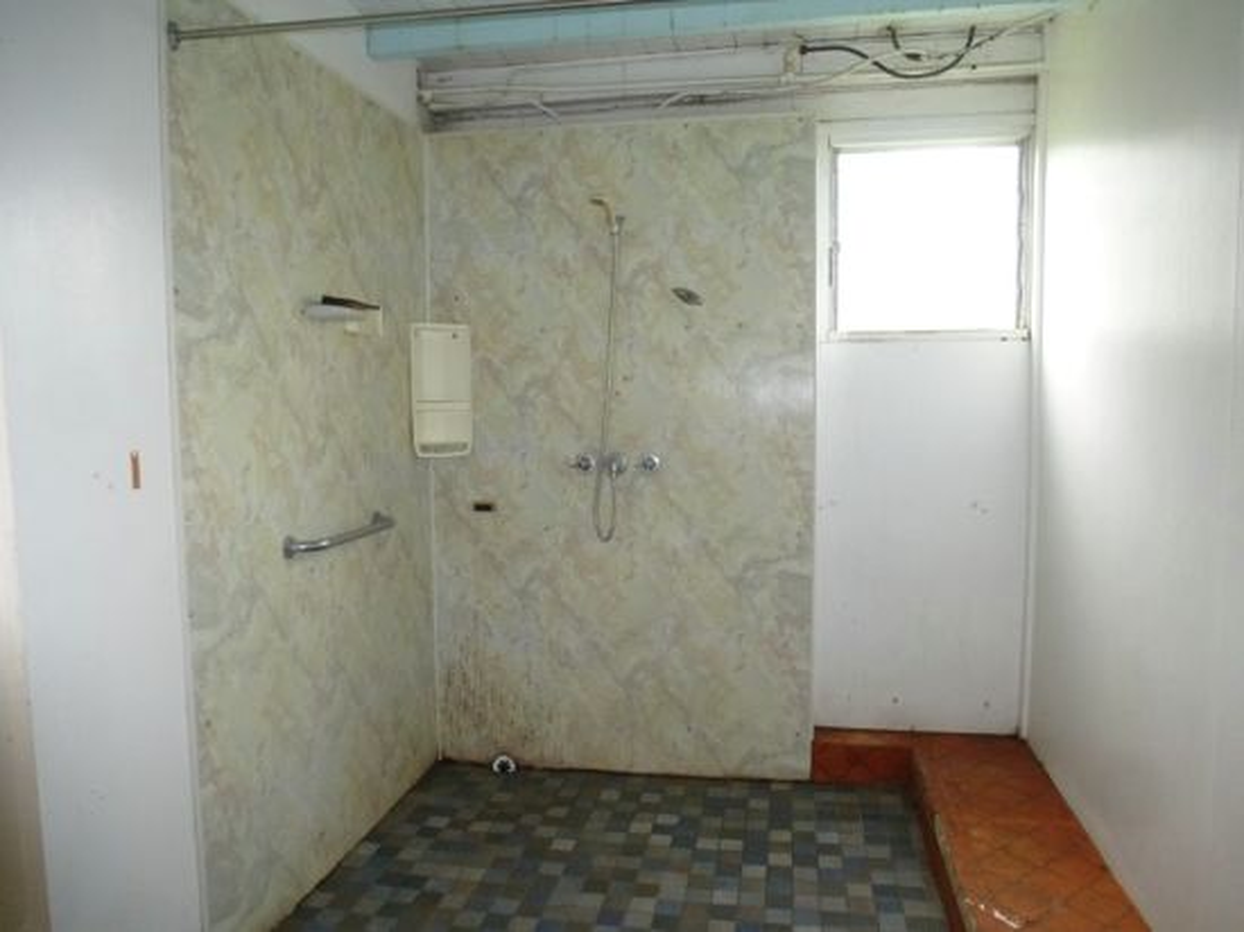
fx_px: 862
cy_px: 466
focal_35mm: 24
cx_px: 622
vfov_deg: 56.8
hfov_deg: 71.6
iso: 320
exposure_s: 1/60
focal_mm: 4.3
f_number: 3.3
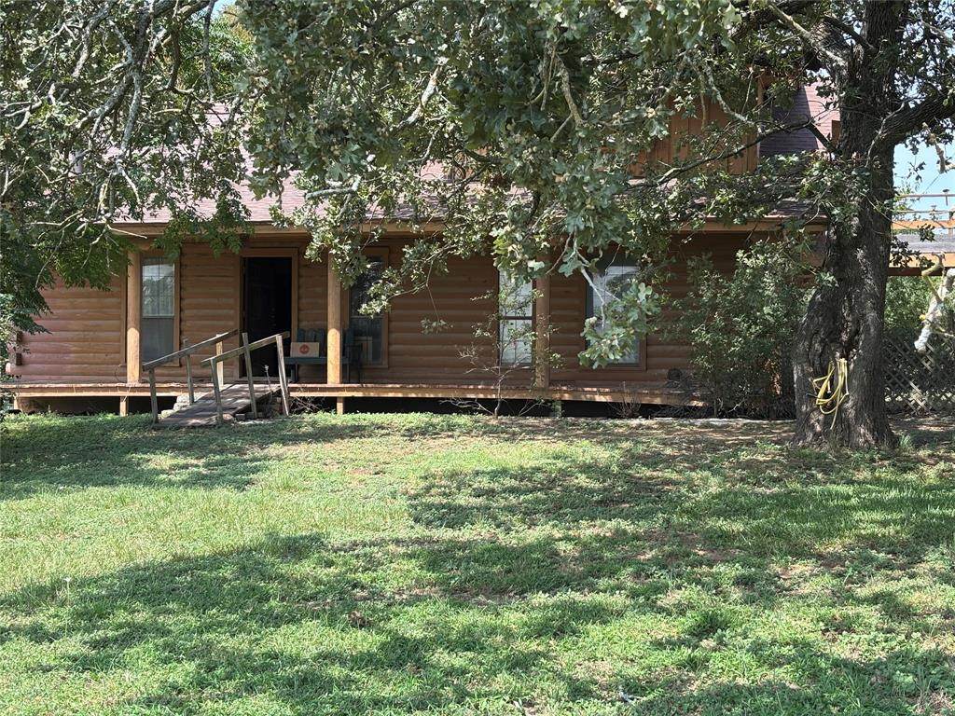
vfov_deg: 28.0
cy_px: 358
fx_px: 1435
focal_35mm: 52
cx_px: 478
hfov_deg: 36.8
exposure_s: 1/622
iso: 32
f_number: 1.6
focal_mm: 5.96
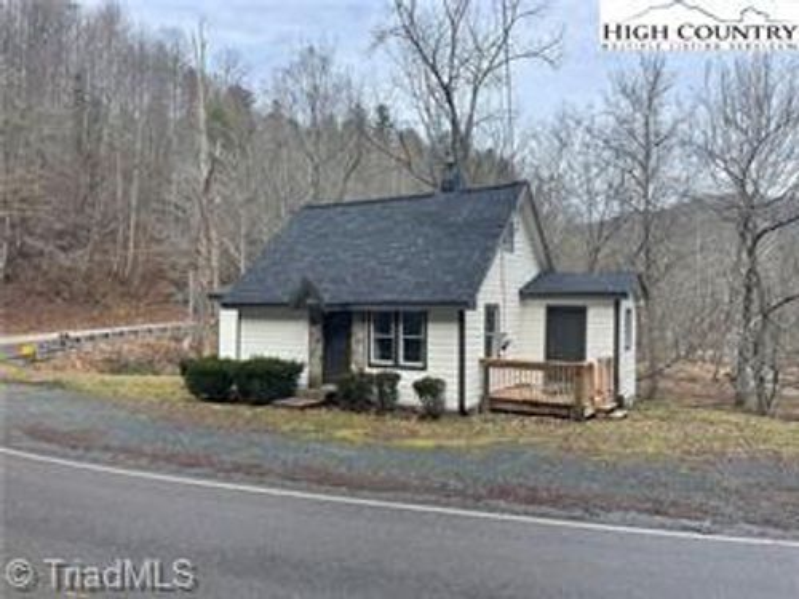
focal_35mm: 26
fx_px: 600
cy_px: 300
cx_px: 400
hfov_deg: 67.3
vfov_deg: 53.1
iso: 32
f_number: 1.6
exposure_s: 1/1182
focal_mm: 4.2
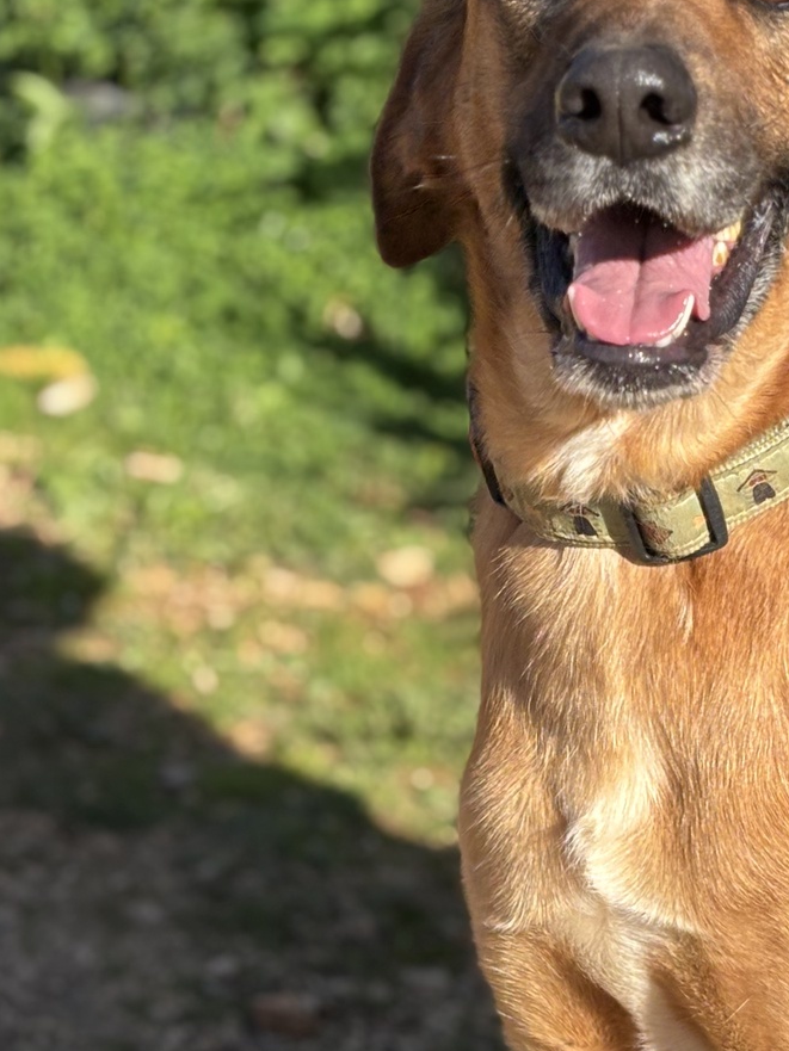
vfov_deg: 16.5
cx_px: 857
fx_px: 3616
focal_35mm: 119
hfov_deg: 12.3
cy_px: 492
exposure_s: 1/1695
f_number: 1.6
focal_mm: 5.96
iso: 32
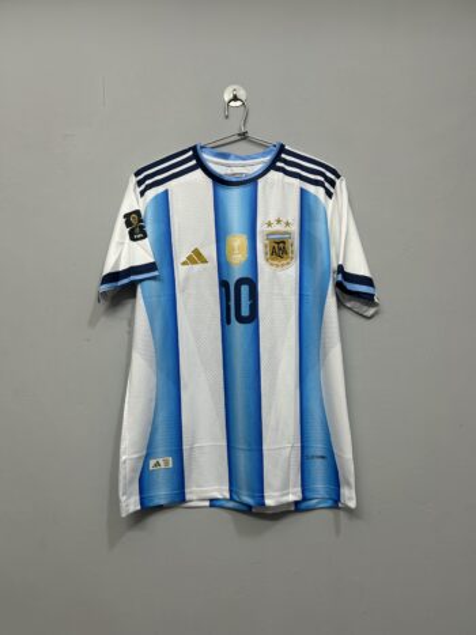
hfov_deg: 53.0
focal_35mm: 26
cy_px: 318
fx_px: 477
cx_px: 238
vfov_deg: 67.3
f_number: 1.5
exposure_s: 1/50
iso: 80
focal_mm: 5.7
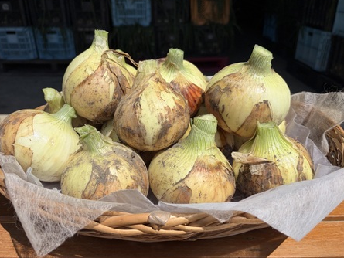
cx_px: 167
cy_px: 127
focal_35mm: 28
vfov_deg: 49.8
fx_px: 278
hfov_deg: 63.4
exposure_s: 1/7813
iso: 50
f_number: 1.6
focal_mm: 5.96
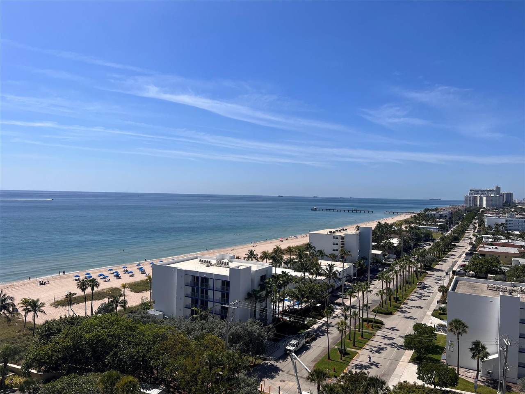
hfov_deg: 67.3
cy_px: 197
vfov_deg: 53.1
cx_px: 262
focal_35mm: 26
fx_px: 394
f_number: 1.5
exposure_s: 1/8696
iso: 50
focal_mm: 5.7
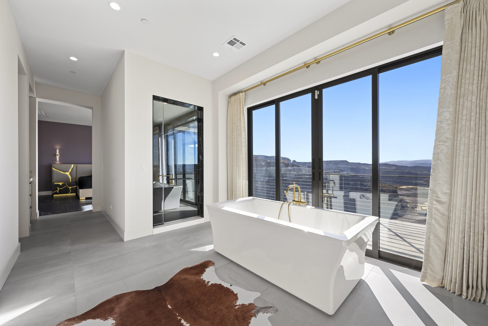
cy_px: 163
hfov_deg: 104.3
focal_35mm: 14
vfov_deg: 81.2
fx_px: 190
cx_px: 244
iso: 500
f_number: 8
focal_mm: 14
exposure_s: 1/50
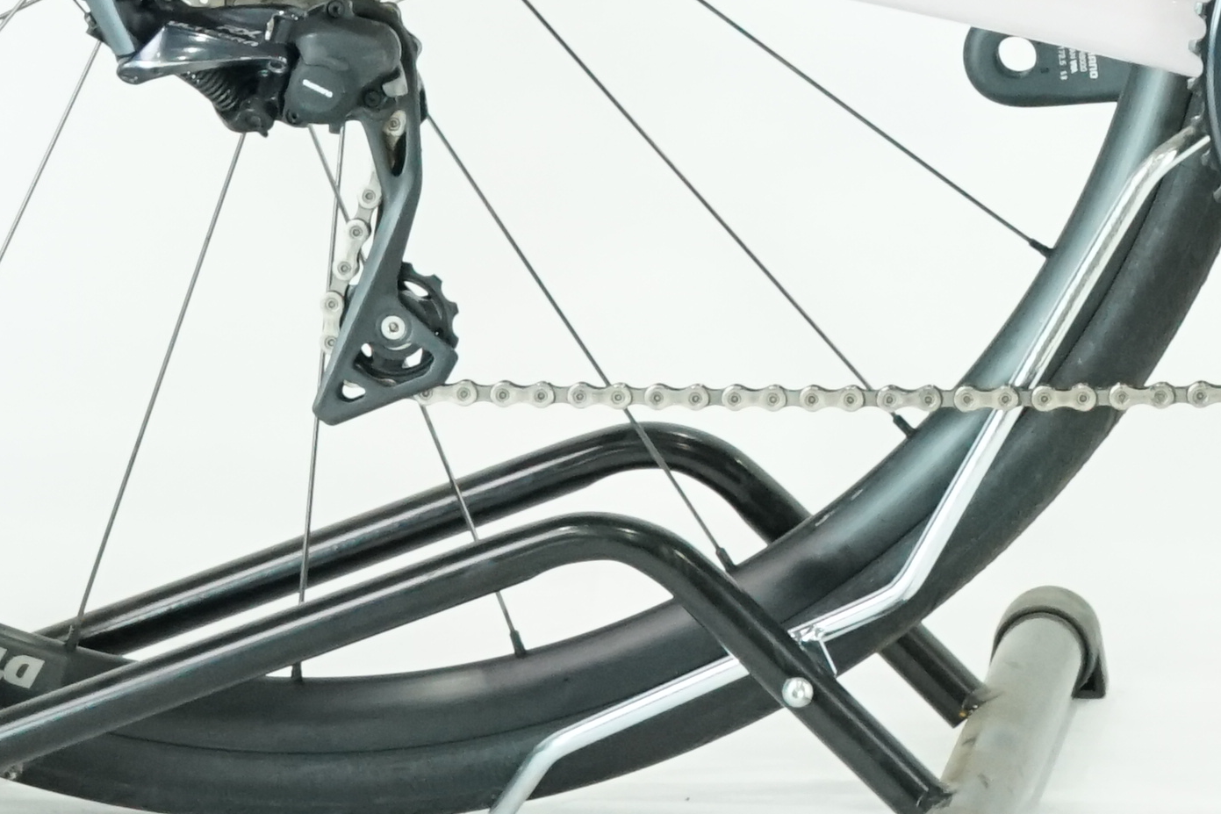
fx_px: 10241
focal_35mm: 302
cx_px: 1807
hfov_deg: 6.7
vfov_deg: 4.5
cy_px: -824
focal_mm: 70
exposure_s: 1/200
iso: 2500
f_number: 5.6
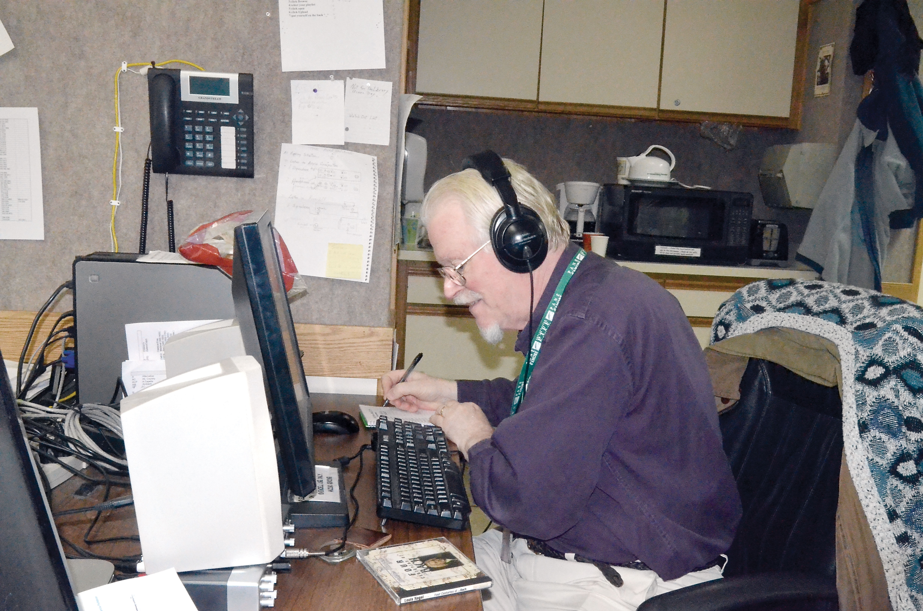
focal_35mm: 34
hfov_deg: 55.2
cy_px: 306
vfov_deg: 38.2
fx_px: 883
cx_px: 462
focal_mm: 23
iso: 6400
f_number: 14
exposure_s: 1/60
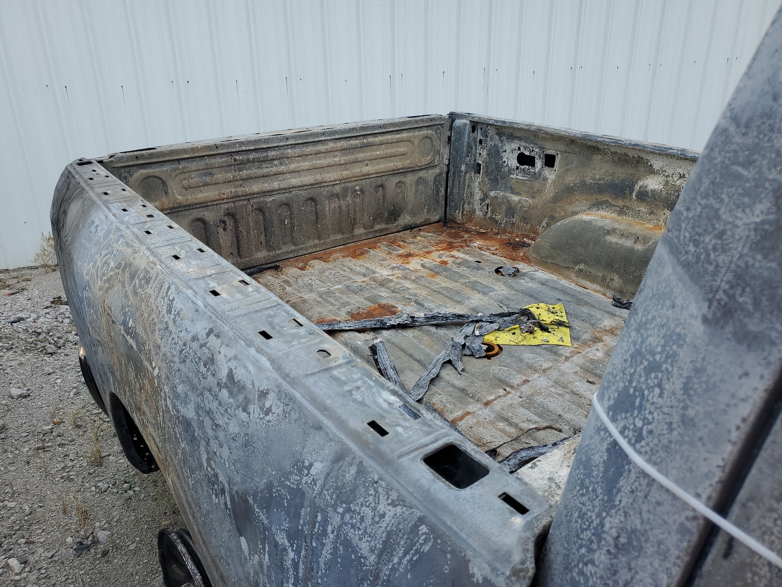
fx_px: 587
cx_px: 391
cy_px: 294
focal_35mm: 26
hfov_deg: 67.3
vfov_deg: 53.1
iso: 50
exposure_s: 1/1429
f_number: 1.5
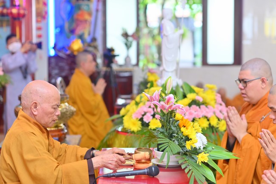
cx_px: 138
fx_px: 651
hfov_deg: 23.9
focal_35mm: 85
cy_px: 92
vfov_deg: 16.1
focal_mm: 85
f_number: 3.2
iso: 800
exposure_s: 1/160
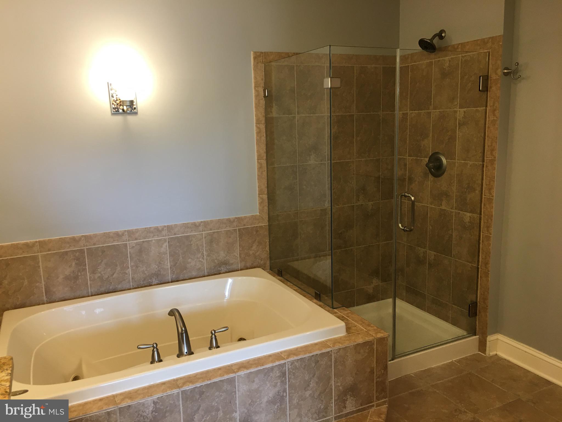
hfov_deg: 61.7
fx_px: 471
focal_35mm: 29
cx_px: 281
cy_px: 211
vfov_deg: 48.2
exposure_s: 1/30
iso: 64
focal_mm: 4.15
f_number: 2.2
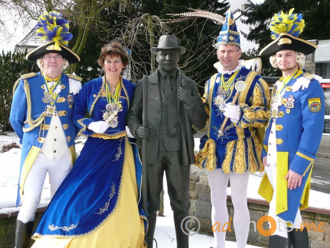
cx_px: 165
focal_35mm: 62
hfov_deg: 31.2
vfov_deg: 23.7
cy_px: 124
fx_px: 591
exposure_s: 1/200
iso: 100
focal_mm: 10.2
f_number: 4.5
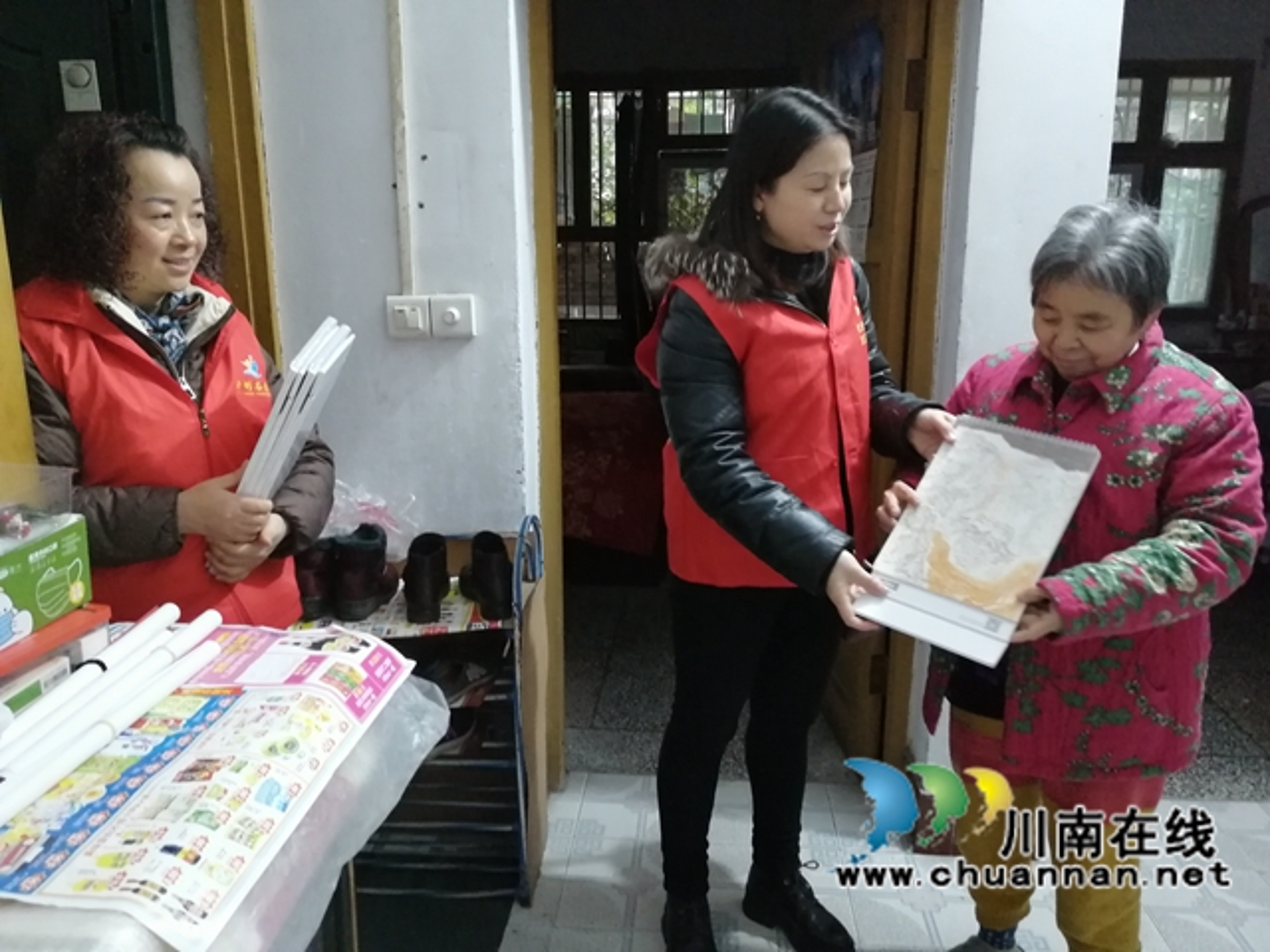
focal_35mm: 27
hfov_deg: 65.3
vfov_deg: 51.4
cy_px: 476
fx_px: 991
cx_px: 635
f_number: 1.8
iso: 640
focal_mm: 3.96
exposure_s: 1/16.7
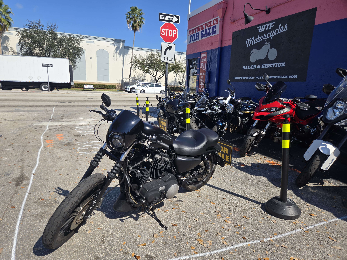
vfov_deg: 58.9
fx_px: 231
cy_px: 130
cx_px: 174
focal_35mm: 23
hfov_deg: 73.9
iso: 25
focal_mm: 5.4
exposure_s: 1/1780
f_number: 1.8
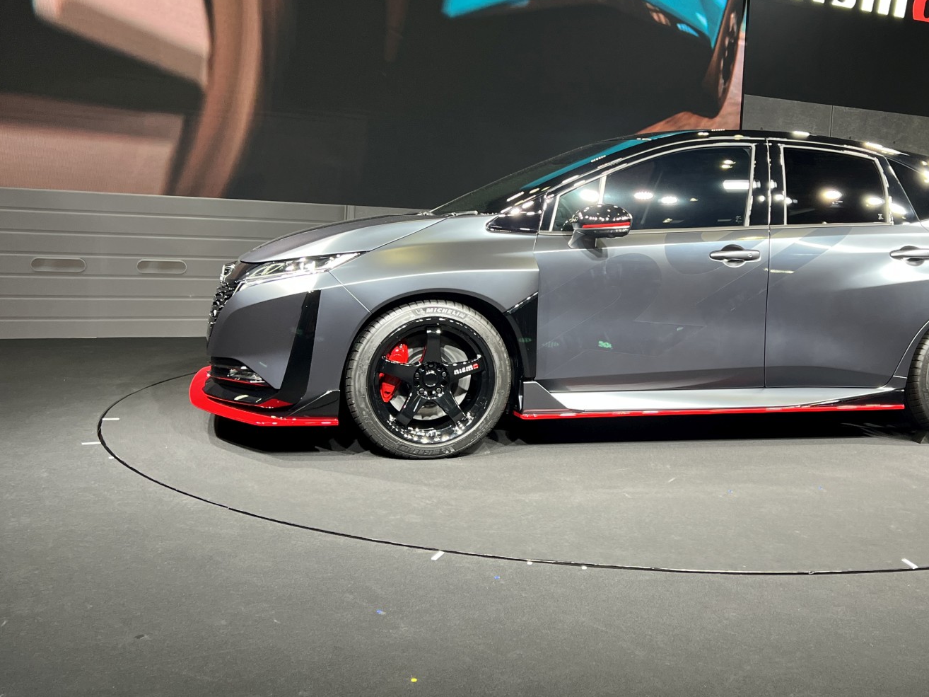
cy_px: 252
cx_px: 595
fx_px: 1020
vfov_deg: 37.4
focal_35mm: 38
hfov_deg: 48.4
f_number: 1.5
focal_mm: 5.7
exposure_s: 1/107
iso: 125
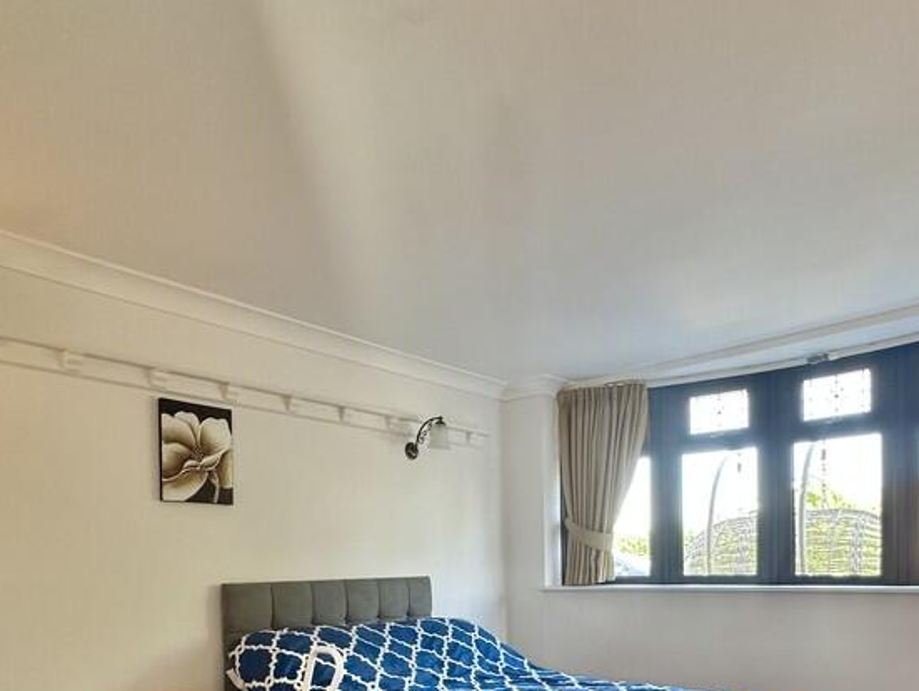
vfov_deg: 49.3
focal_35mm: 26
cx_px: 457
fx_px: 691
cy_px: 574
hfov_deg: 67.3
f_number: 2.2
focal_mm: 2.22
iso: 250
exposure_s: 1/100
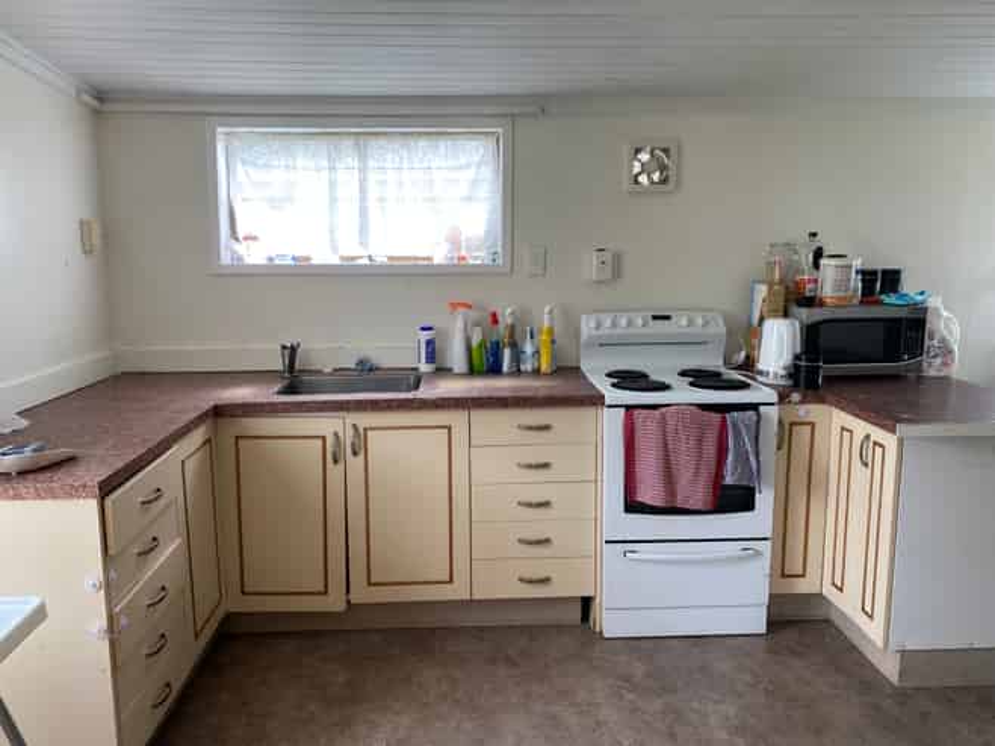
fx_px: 747
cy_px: 373
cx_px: 498
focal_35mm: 26
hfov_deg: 67.3
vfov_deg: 53.0
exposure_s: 1/121
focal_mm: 4.25
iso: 50
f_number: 1.8
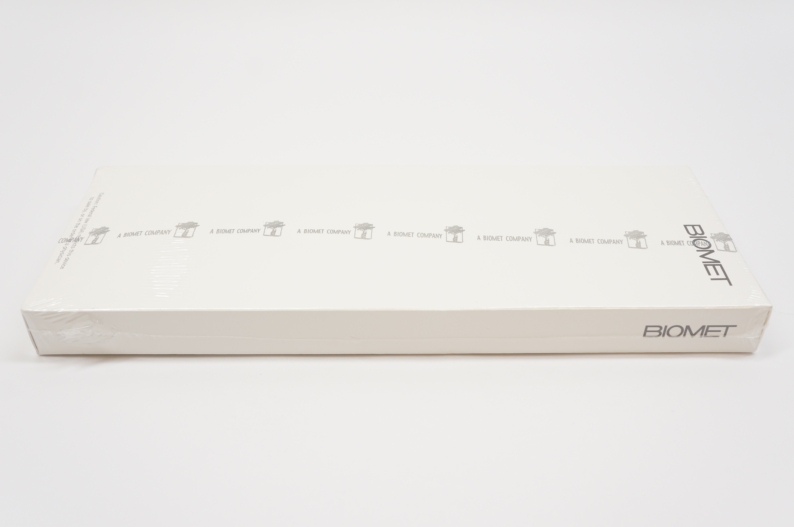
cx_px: 397
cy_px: 264
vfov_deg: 38.3
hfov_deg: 55.2
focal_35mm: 34
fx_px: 760
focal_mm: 23
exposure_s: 1/60
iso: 400
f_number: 6.3
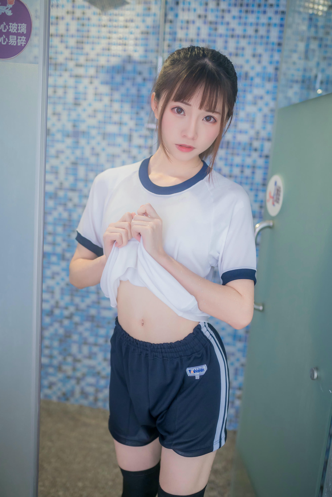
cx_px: 166
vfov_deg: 54.4
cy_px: 248
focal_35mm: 35
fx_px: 484
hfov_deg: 37.9
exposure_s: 1/200
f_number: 1.8
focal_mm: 35
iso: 2000
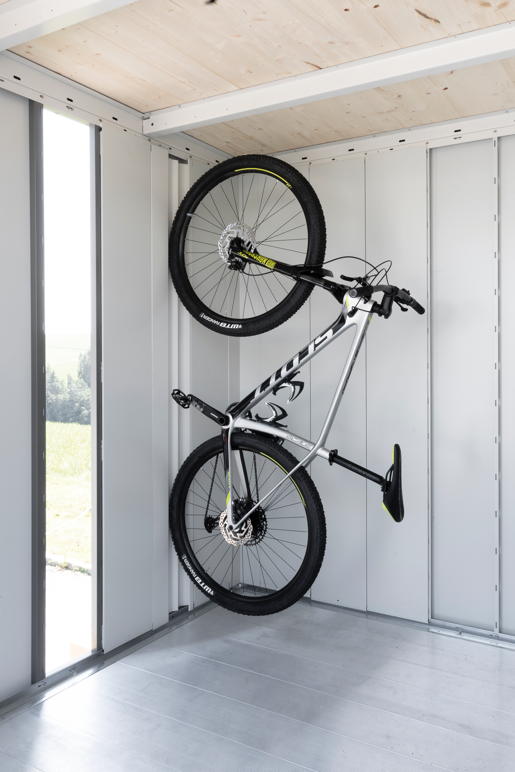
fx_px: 644
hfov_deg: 43.6
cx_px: 258
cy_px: 386
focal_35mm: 30
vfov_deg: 61.9
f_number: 22
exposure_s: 1/15
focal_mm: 20
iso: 320
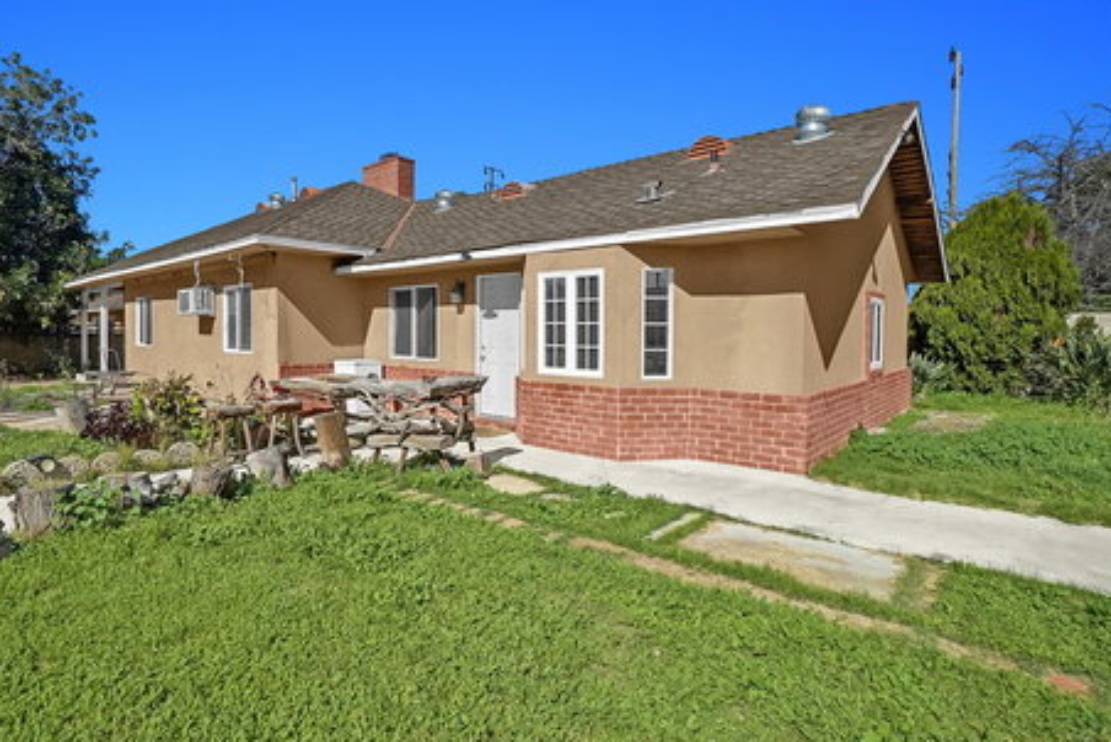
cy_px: 344
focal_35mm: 17
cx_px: 494
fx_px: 525
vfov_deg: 70.4
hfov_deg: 92.9
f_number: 10
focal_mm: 10
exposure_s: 1/3200
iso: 1000
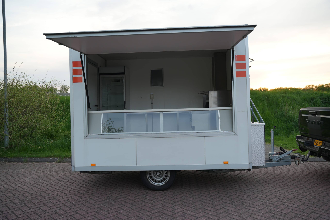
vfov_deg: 43.6
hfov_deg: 61.9
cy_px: 110
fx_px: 275
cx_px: 165
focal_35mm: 30
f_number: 4
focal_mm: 30
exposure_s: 1/60
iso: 160
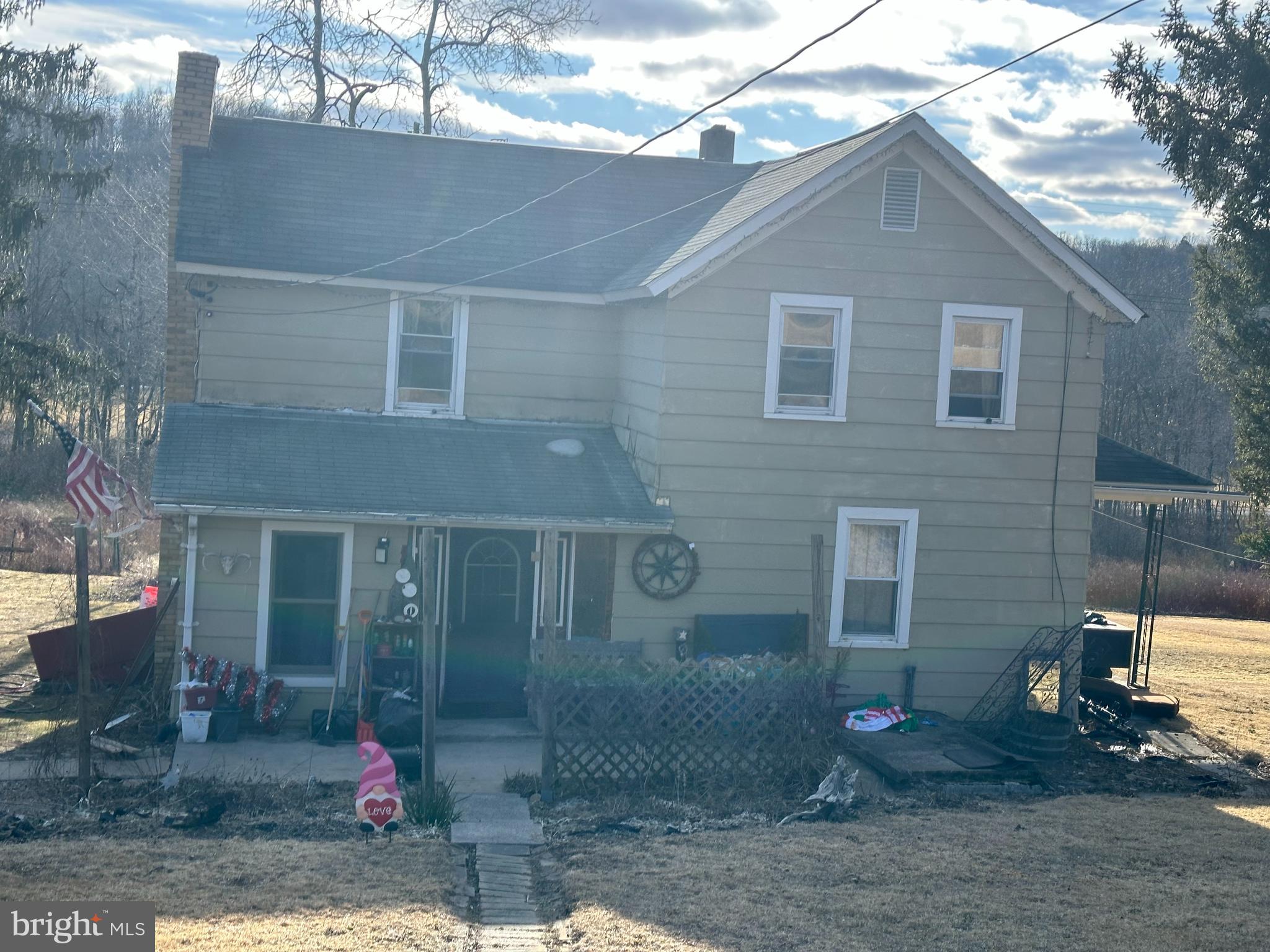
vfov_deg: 30.3
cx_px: 635
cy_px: 476
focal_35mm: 48
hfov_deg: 39.7
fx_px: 1761
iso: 64
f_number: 1.78
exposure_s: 1/2203
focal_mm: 6.86
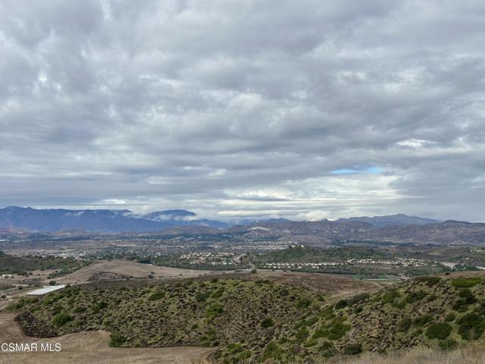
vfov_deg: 30.3
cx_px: 242
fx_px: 673
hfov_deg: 39.7
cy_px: 182
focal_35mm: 48
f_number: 1.78
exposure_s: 1/5882
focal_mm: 6.86
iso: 64
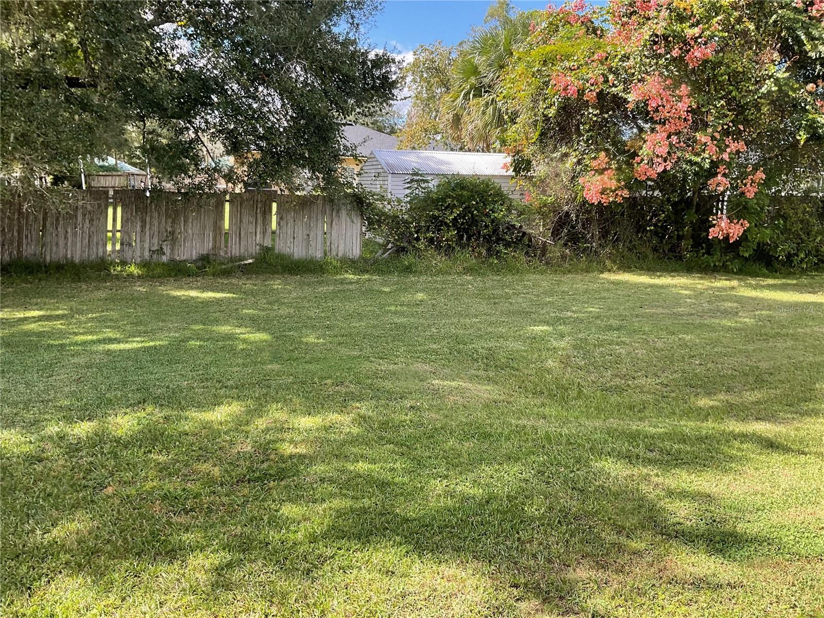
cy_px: 309
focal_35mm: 29
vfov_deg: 48.2
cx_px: 412
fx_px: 690
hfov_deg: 61.7
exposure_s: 1/312
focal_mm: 3
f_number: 1.8
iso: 16
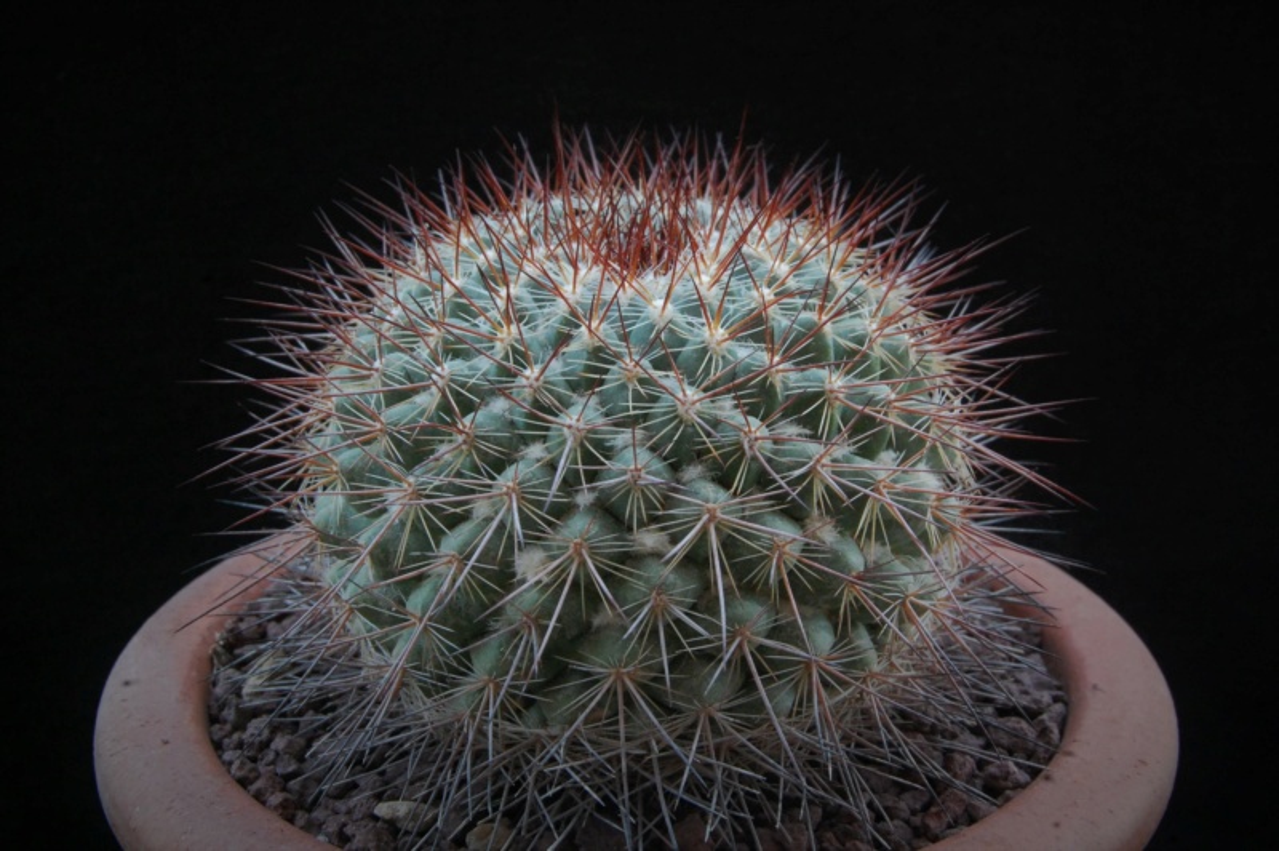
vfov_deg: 22.6
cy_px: 426
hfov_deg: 33.4
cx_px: 640
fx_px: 2130
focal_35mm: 60
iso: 1600
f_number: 18
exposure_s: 1/25
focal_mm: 40
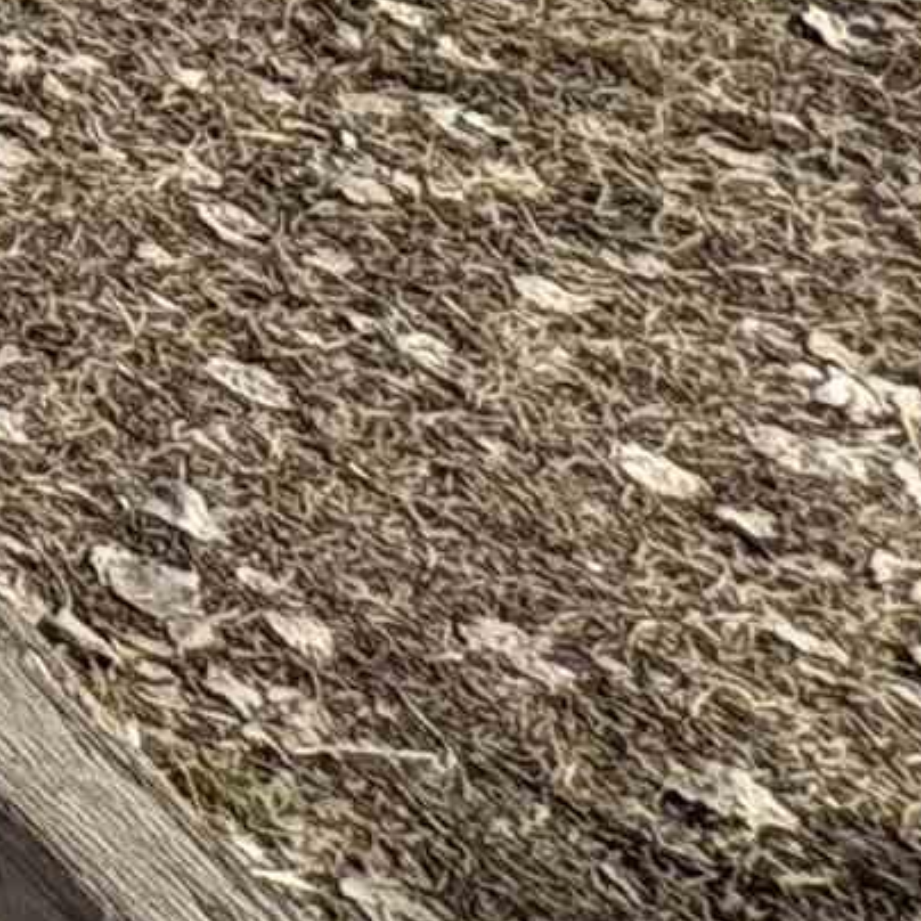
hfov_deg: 9.6
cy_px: -1639
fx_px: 2830
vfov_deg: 12.1
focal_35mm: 94
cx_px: -2291
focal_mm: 2.22
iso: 50
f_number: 2.2
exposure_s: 1/1395
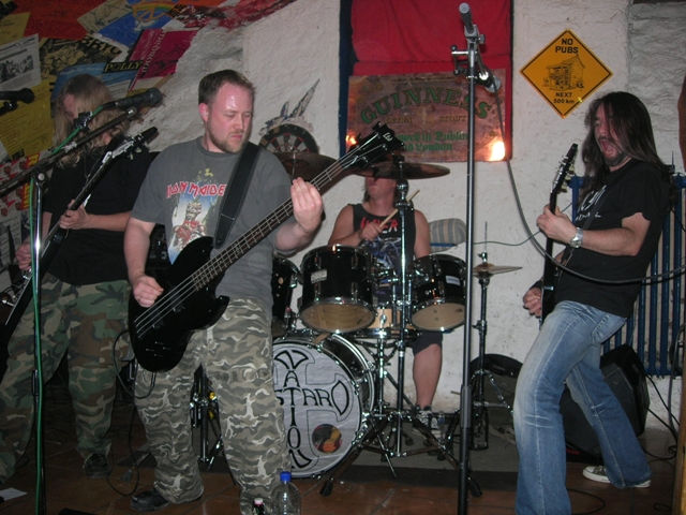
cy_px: 258
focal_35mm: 38
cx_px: 343
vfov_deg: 37.7
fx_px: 753
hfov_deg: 49.0
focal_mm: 7.8
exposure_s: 1/60.1
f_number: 2.8
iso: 67
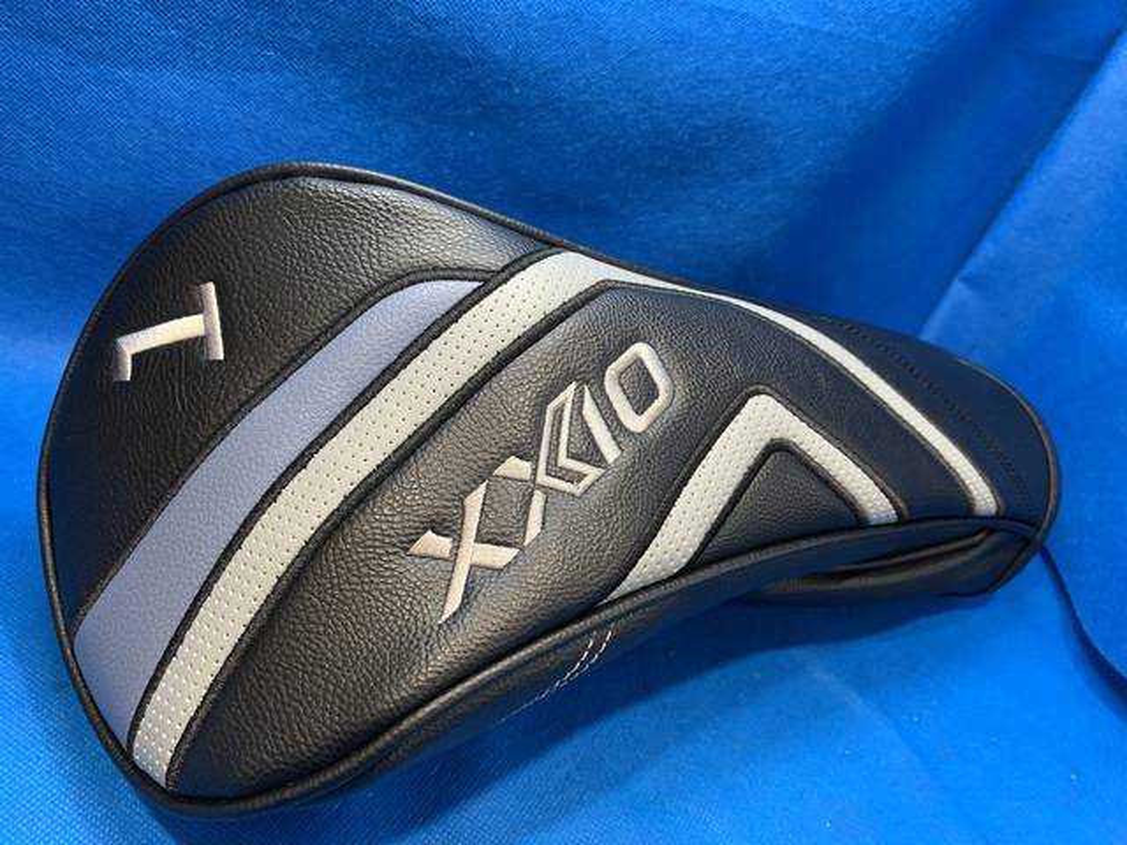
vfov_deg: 53.1
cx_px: 564
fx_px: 846
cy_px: 422
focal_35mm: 26
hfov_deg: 67.3
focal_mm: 4.25
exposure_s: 1/60
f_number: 1.8
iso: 160
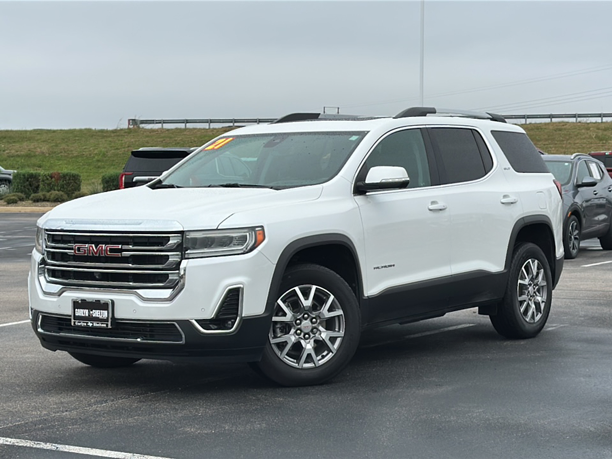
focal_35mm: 61
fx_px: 1078
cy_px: 230
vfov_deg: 24.0
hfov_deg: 31.7
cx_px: 306
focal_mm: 6.86
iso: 64
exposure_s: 1/2370
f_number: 1.78
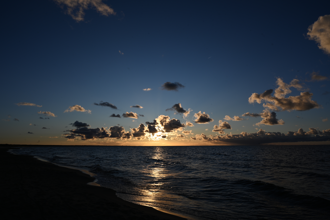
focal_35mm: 24
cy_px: 110
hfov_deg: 73.8
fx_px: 220
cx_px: 165
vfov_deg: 53.1
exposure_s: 1/200
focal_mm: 24
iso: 100
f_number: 16
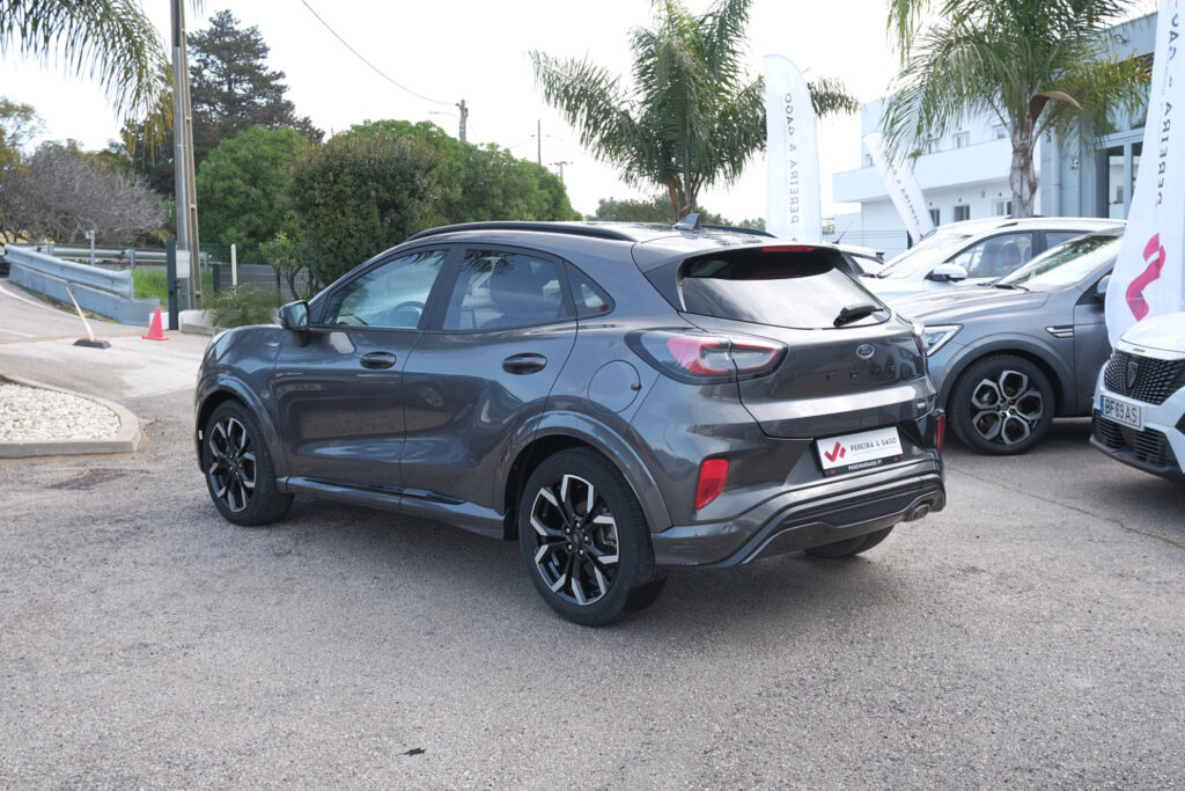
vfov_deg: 35.1
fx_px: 1251
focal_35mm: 38
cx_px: 592
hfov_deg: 50.7
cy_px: 396
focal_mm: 25.6
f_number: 8
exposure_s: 1/40
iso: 160
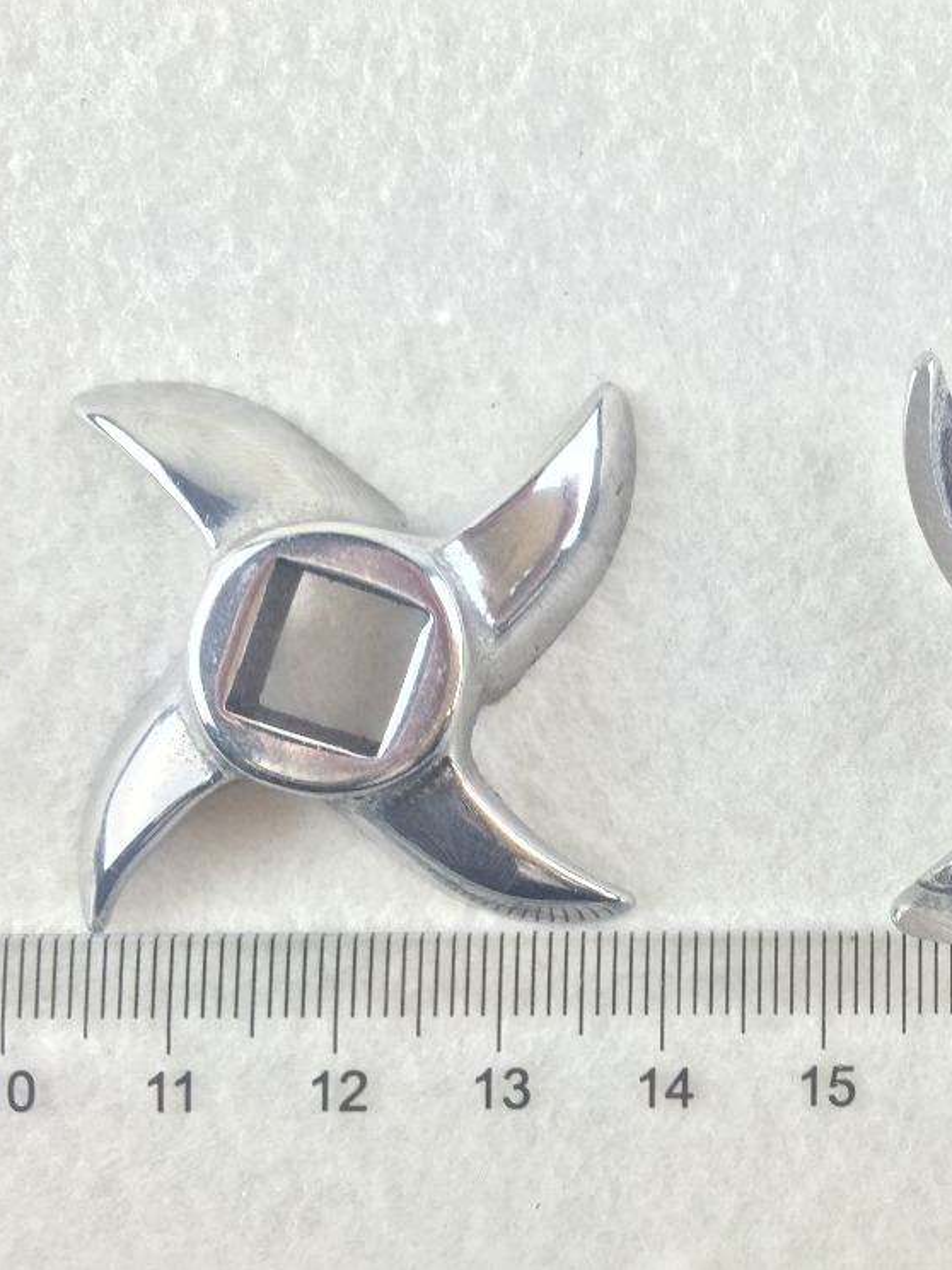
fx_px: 1430
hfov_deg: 35.5
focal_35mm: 39
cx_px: 781
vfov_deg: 47.9
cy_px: 633
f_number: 2.2
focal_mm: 4.15
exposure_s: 1/50
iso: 32
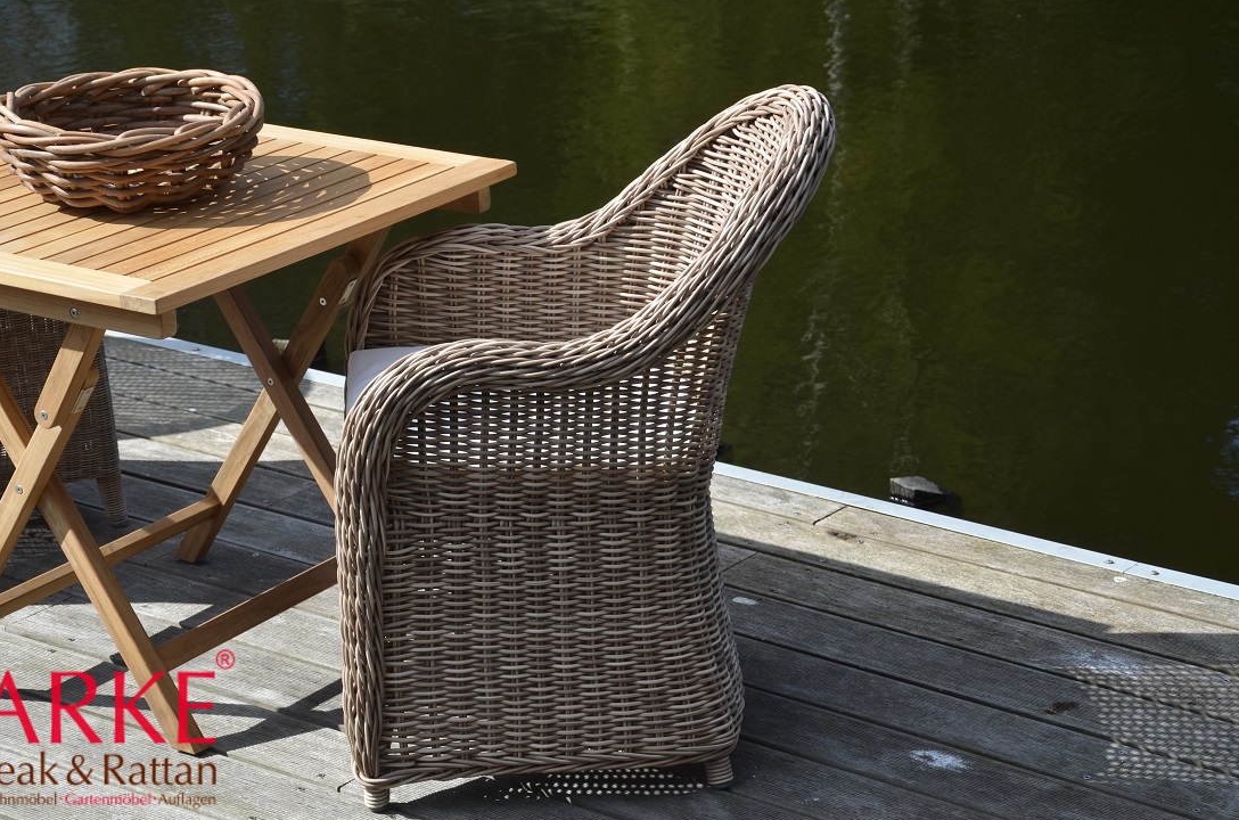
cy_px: 402
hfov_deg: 21.3
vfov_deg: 14.2
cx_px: 573
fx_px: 3296
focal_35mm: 96
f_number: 8
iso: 110
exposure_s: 1/250
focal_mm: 58
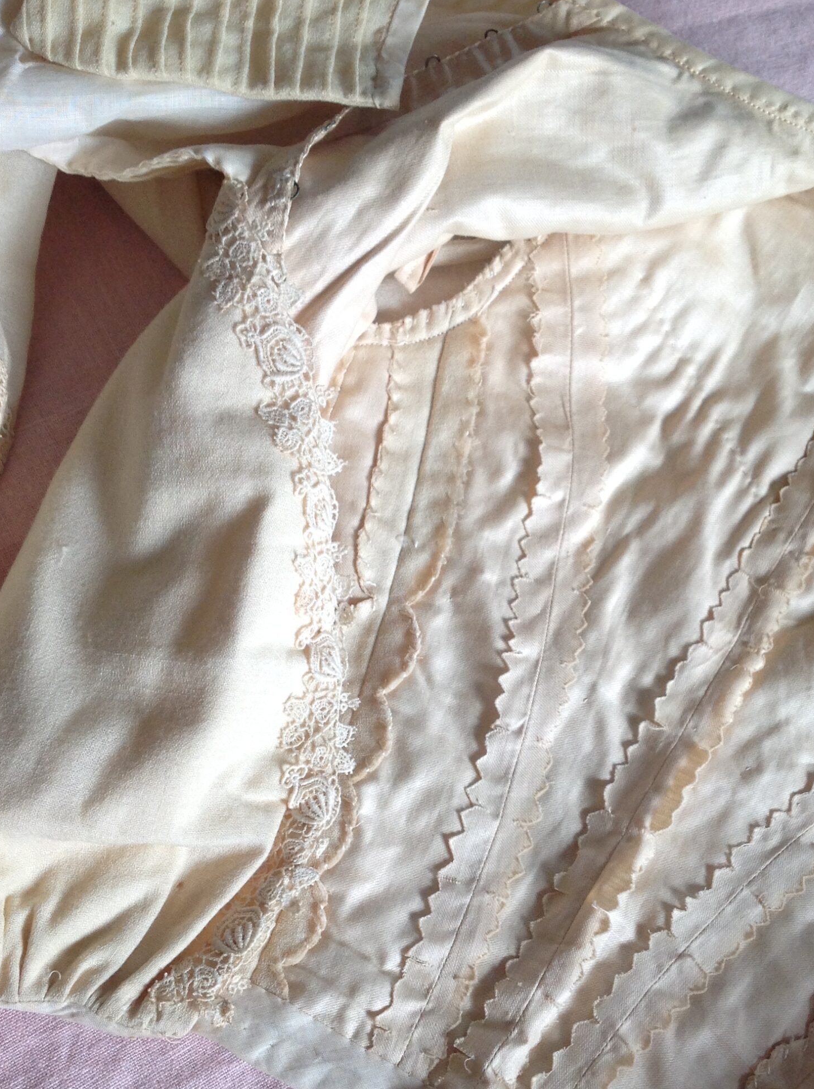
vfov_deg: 40.9
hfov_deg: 31.3
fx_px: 1446
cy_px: 696
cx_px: 494
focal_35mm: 46
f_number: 2.4
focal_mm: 4.28
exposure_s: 1/120
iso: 100
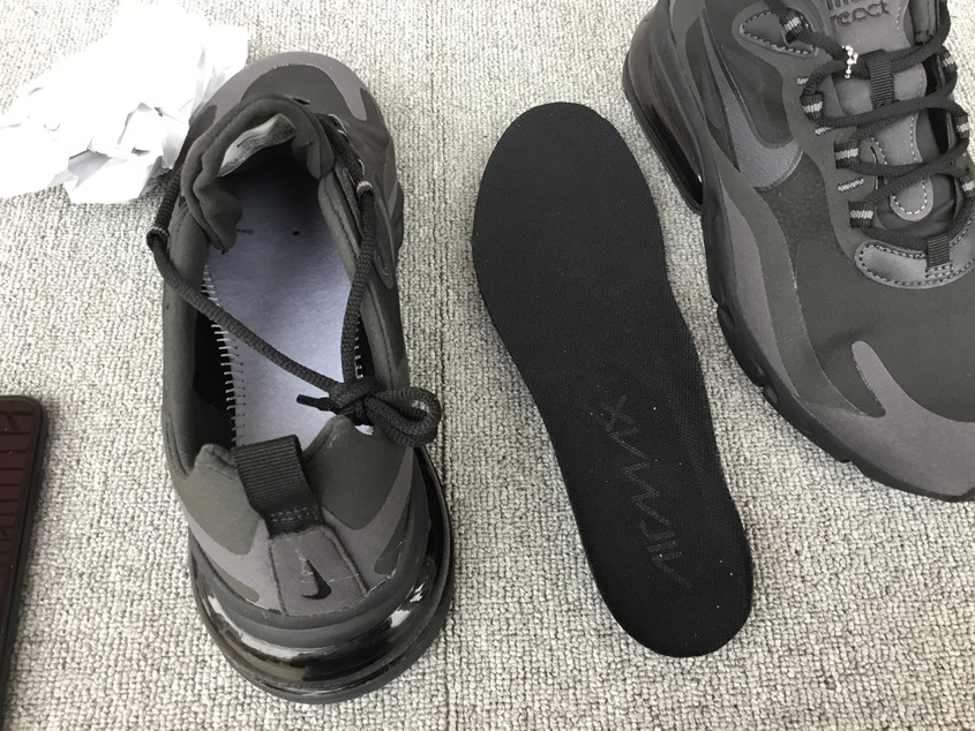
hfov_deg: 55.3
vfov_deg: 42.9
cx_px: 488
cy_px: 350
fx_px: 930
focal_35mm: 33
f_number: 2.4
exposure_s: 1/33
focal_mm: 3.3
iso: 50
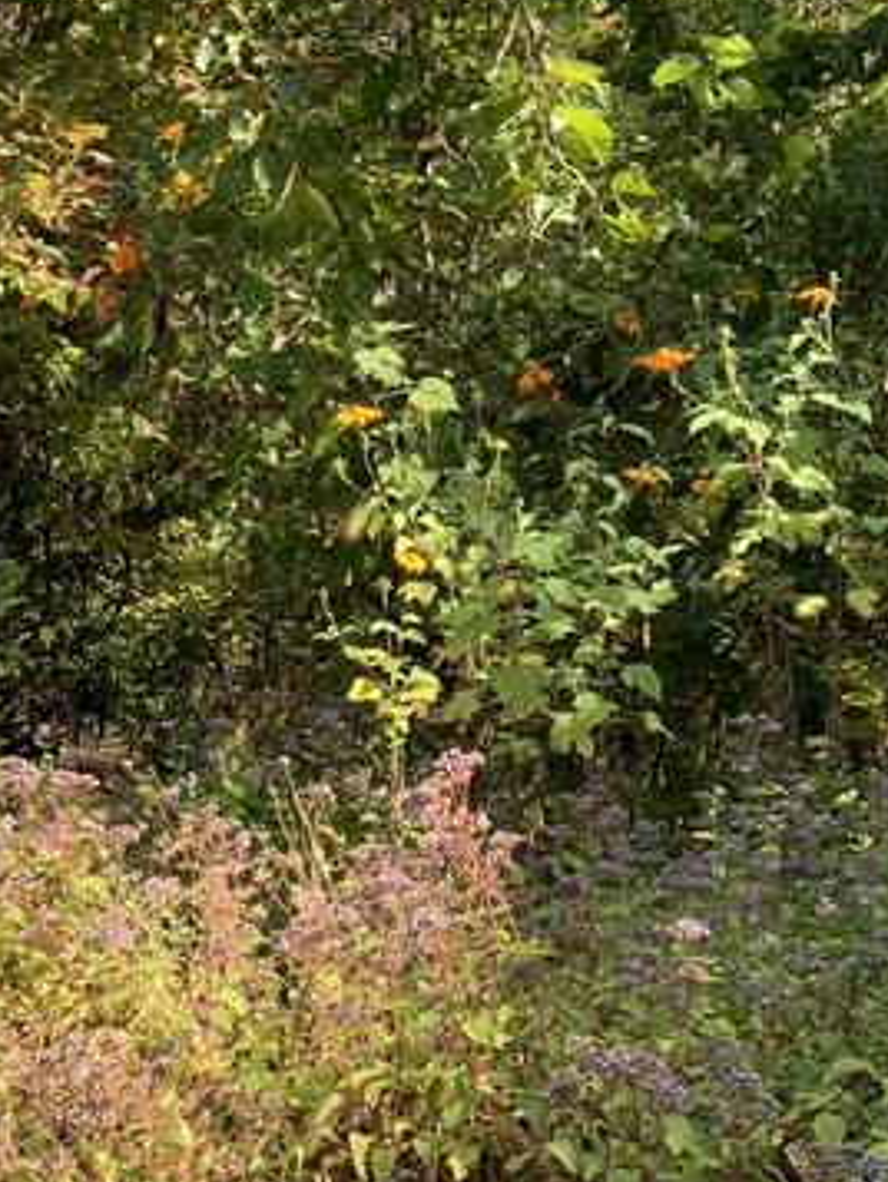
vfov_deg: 37.0
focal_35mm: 51
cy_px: 818
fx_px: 1743
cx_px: 306
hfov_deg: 28.4
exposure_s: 1/154
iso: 25
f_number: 1.8
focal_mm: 4.25
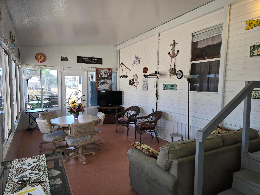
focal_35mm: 23
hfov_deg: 73.9
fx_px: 173
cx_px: 130
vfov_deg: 58.9
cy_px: 98
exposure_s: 1/60
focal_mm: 5.4
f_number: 1.8
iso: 40
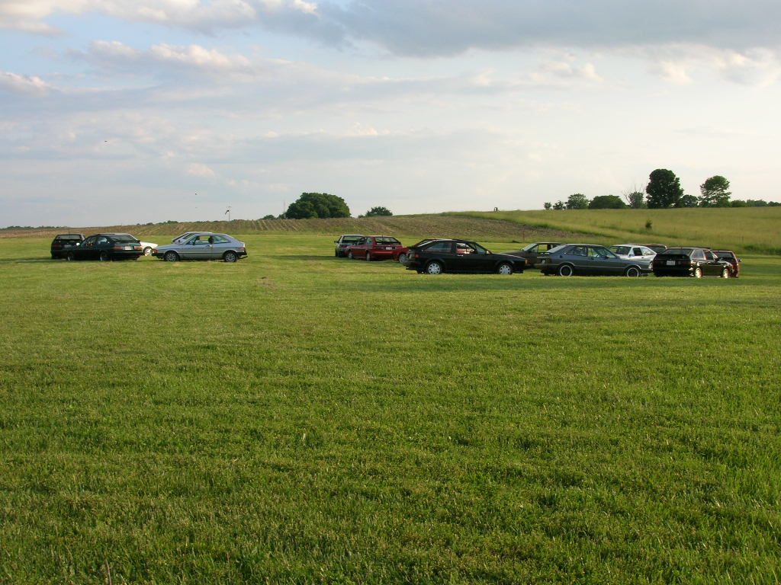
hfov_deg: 38.2
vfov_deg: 29.1
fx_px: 1128
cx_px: 390
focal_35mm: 50
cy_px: 292
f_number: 5.6
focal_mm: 8.4
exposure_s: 1/108
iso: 50
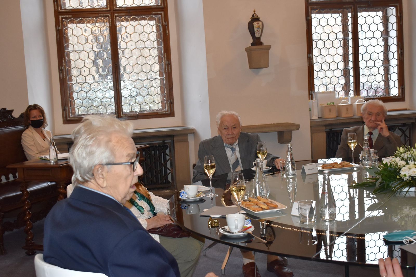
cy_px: 138
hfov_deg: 42.3
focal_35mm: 46
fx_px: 537
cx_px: 208
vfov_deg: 28.9
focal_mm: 31
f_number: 5
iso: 800
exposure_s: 1/100
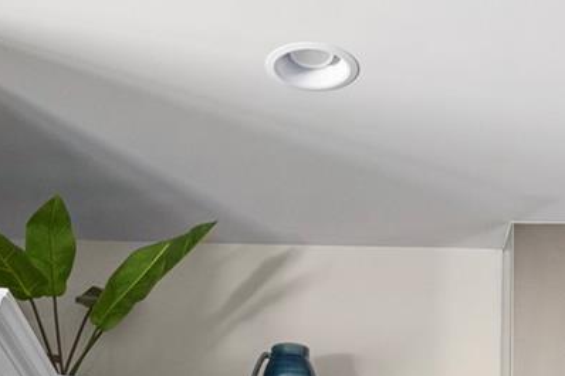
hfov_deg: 19.7
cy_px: 896
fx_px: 1616
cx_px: 423
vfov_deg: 11.2
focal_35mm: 103
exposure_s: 1/6
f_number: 6.3
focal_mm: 20
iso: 320
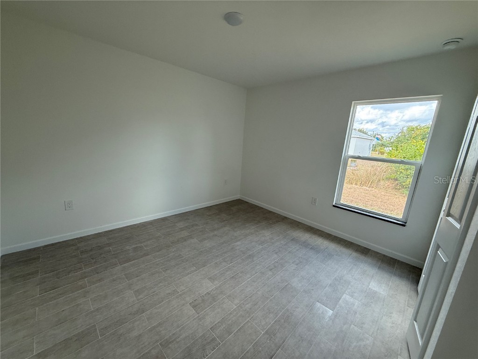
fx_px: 193
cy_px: 180
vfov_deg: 85.7
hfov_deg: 102.1
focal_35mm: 14
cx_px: 239
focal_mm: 2.22
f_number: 2.2
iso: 125
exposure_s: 1/120
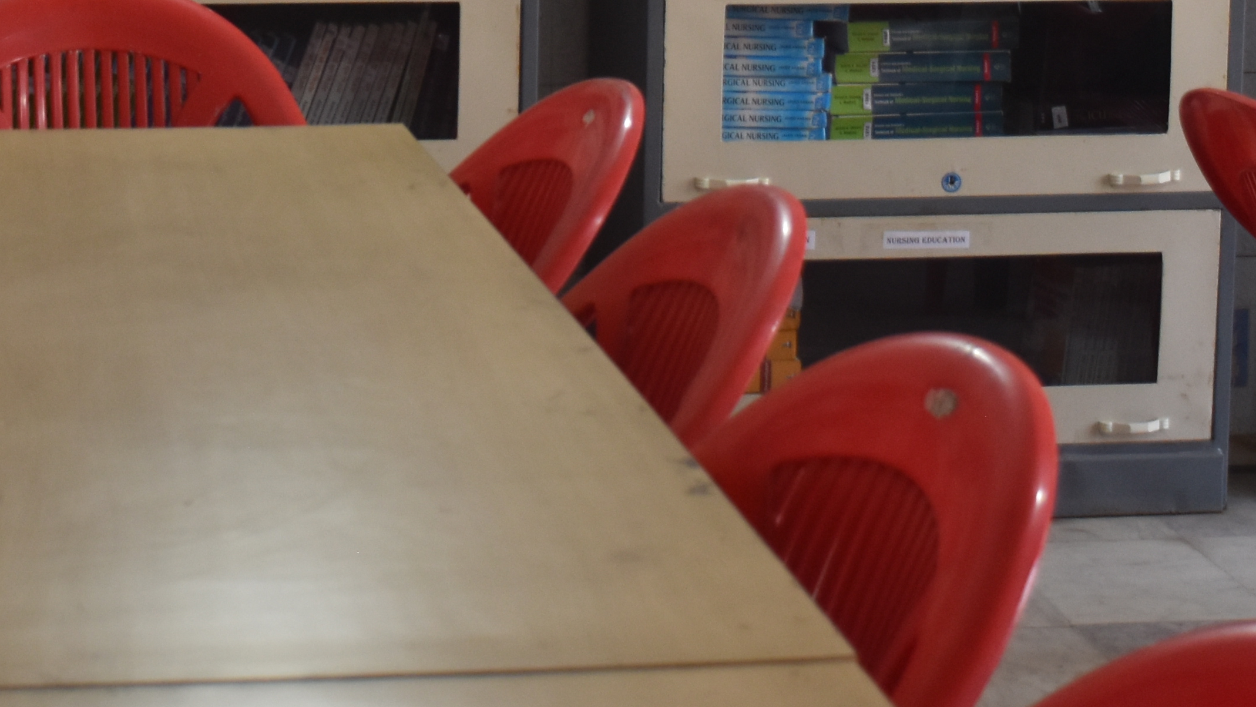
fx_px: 3231
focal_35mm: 97
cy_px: -193
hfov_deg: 21.9
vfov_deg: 12.1
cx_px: 378
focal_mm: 22
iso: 450
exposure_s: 1/60
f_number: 4
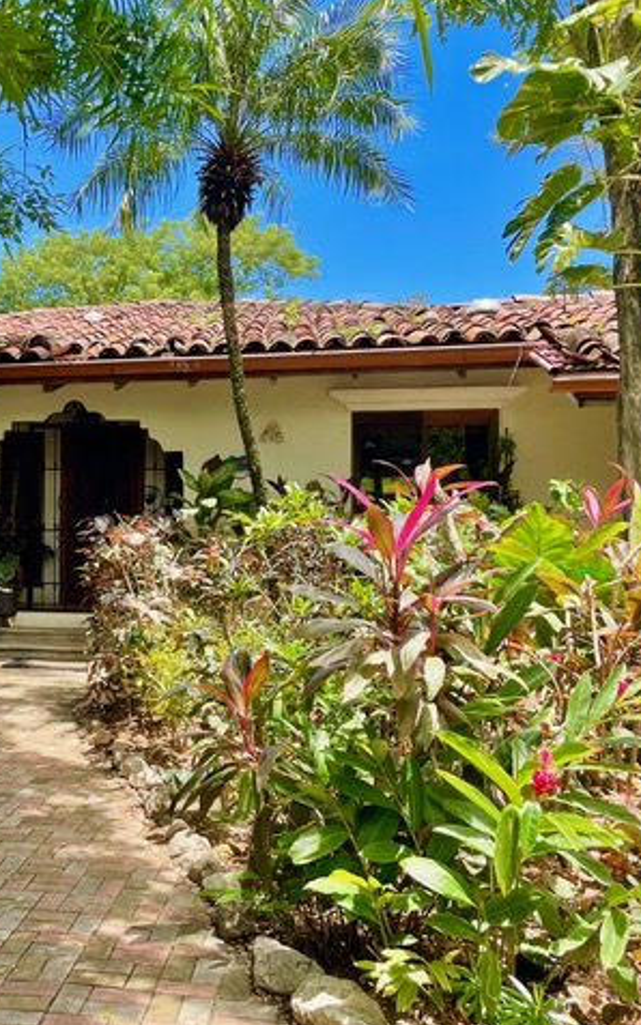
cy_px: 514
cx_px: 88
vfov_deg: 52.8
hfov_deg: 33.0
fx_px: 1034
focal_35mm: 37
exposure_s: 1/779
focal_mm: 4.2
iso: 32
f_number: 1.6
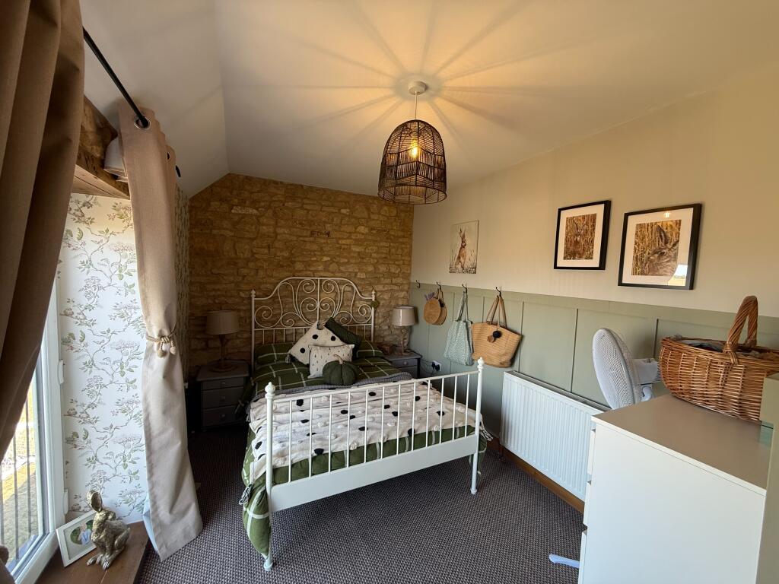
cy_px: 292
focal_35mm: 14
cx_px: 390
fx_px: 315
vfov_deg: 85.7
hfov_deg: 102.1
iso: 160
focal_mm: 2.22
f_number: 2.2
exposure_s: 1/99
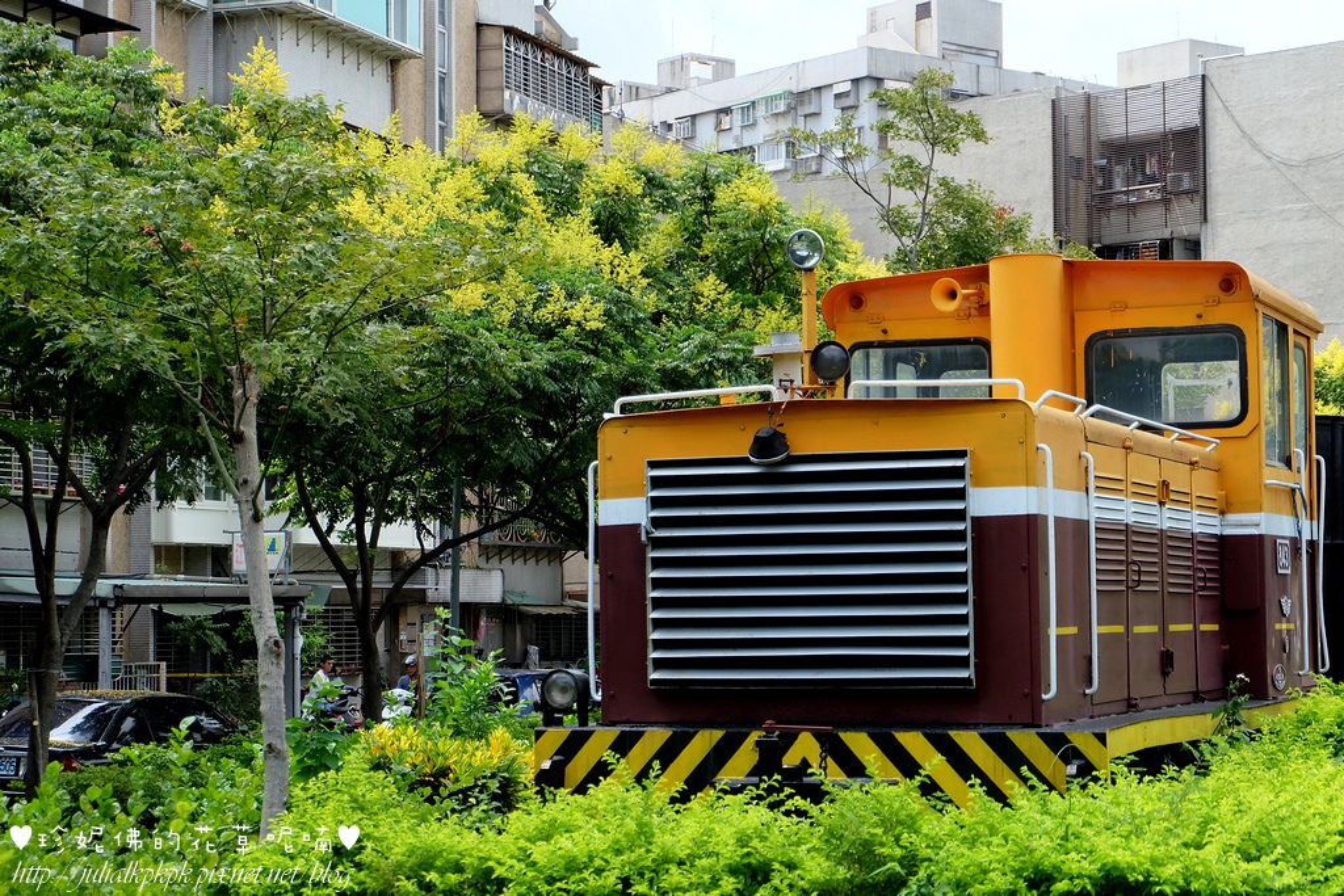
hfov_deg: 27.0
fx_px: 2800
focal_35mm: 75
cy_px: 448
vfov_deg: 18.2
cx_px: 672
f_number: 5.6
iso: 800
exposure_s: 1/1400
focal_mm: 50
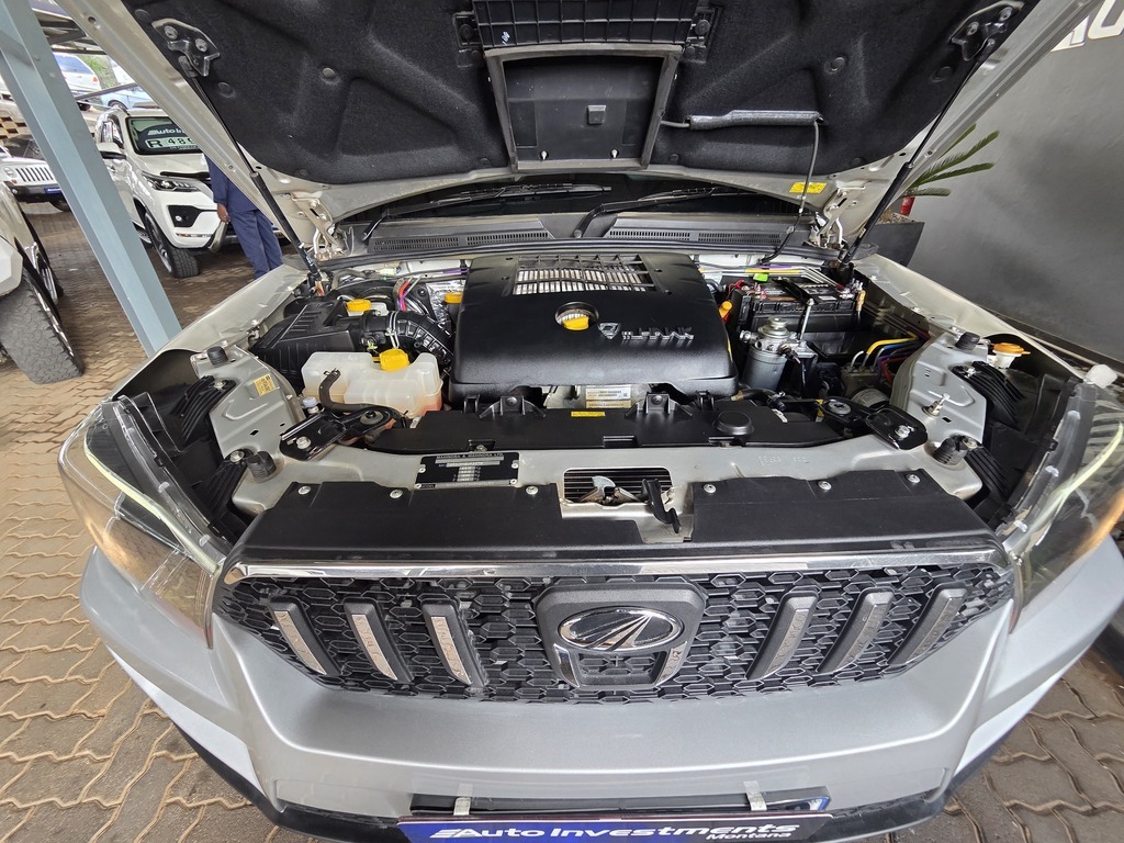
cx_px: 562
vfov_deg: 89.9
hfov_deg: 106.2
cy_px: 422
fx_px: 422
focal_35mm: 13
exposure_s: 1/100
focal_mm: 2.2
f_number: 2.2
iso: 125
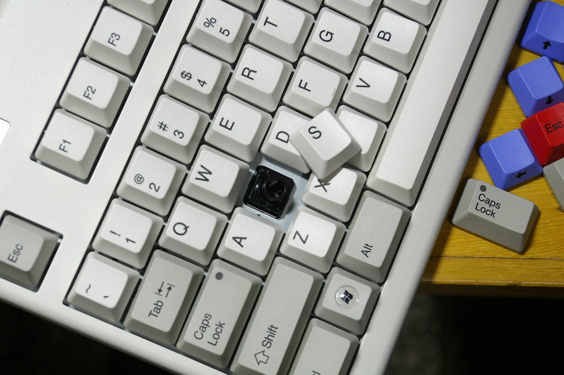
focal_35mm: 82
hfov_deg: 24.6
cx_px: 282
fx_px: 1291
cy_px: 188
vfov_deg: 16.5
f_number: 9
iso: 200
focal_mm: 55
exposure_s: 1/1.25
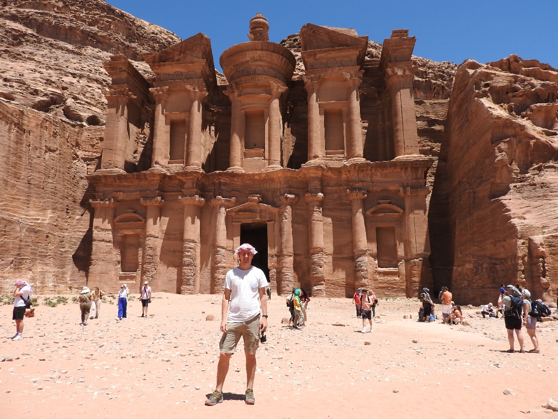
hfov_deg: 71.6
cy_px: 210
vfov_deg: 56.8
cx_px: 279
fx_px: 387
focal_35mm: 24
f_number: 3.3
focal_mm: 4.3
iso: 100
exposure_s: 1/1250
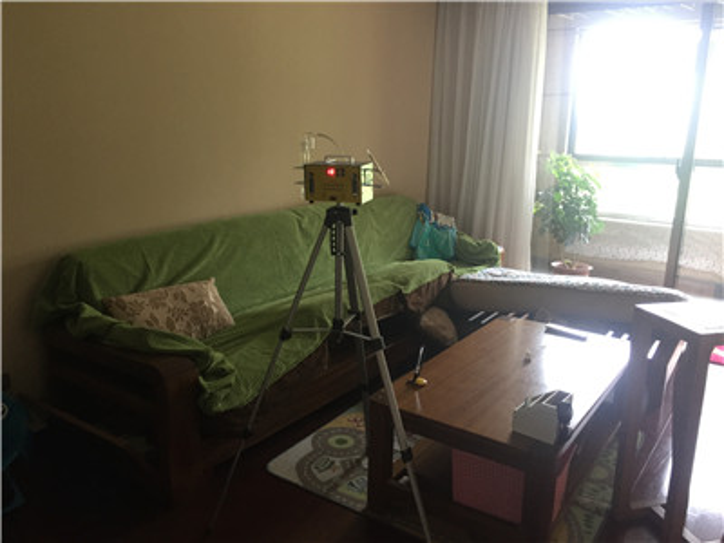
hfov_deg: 61.7
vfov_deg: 48.2
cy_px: 272
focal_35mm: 29
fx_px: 607
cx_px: 362
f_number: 2.2
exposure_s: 1/33
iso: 160
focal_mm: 4.15
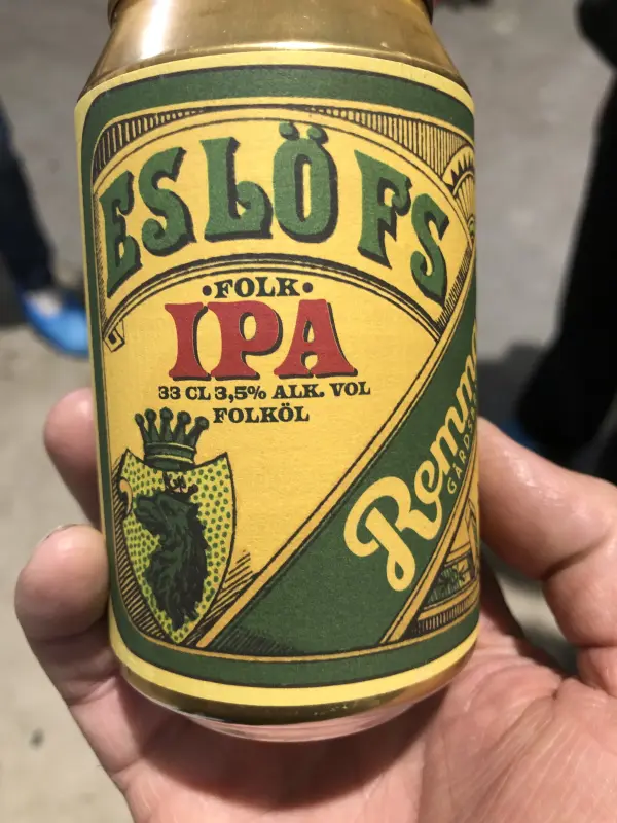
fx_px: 665
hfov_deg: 49.7
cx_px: 308
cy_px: 412
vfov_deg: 63.4
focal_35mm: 28
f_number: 1.8
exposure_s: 1/17
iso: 50
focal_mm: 3.99
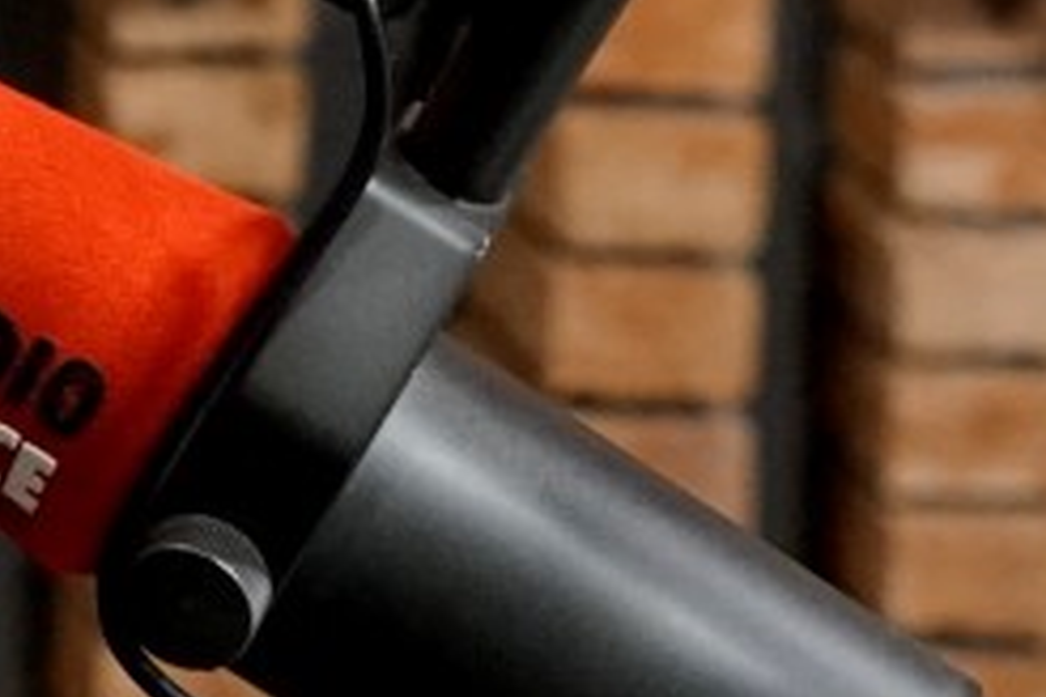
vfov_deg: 7.4
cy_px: -706
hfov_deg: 10.7
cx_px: -1033
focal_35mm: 177
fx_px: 5142
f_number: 4
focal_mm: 29
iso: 5000
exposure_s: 1/160
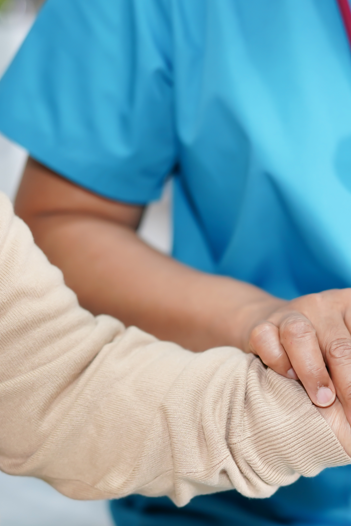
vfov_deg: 17.7
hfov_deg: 11.7
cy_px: 357
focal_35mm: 115
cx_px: 381
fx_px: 1682
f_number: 1.4
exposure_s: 1/60
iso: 400
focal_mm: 50
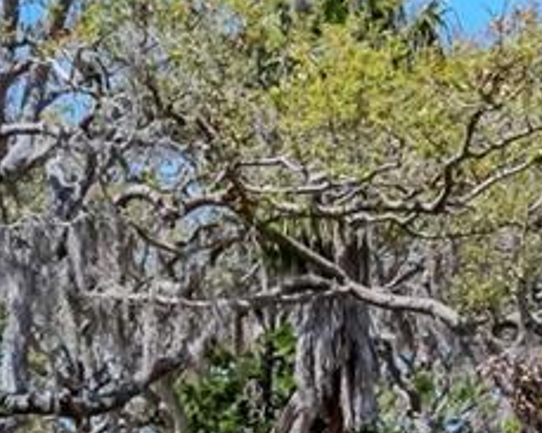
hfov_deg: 17.5
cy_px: 667
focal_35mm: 108
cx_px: 73
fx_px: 1736
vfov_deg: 13.3
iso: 800
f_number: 10
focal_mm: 11
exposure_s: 1/1000
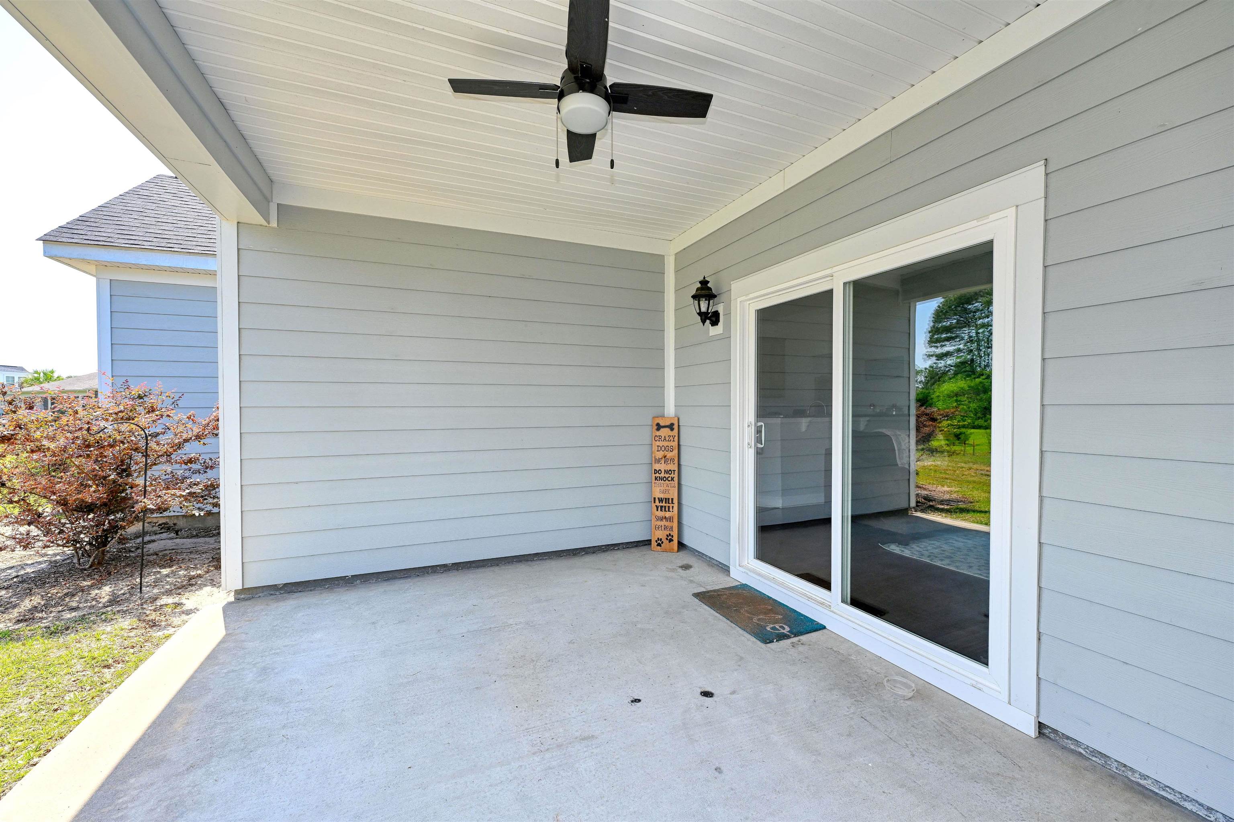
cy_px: 411
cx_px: 617
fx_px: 480
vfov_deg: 81.2
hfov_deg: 104.3
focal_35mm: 14
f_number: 7.1
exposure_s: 1/400
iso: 400
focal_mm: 14
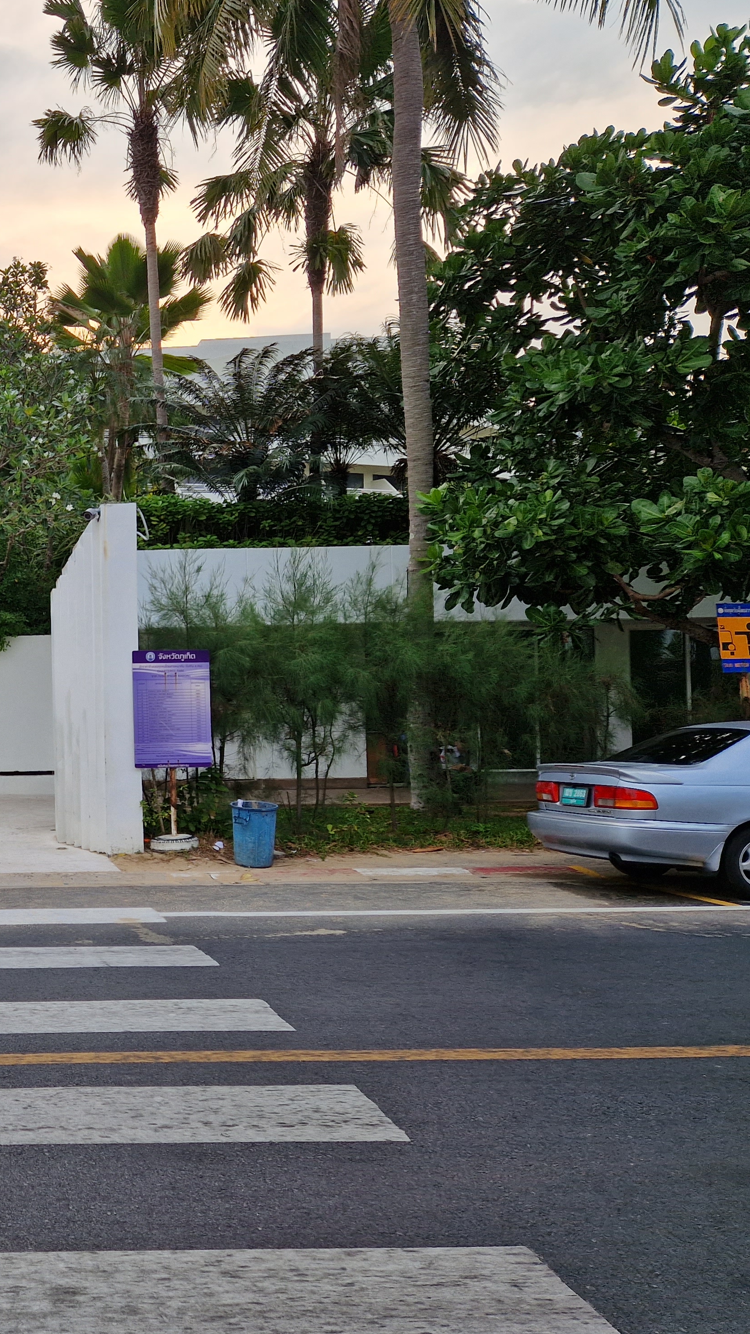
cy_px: 665
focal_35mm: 34
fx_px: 1202
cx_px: -93
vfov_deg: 58.0
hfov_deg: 30.6
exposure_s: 1/584
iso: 50
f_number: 1.8
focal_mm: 5.4
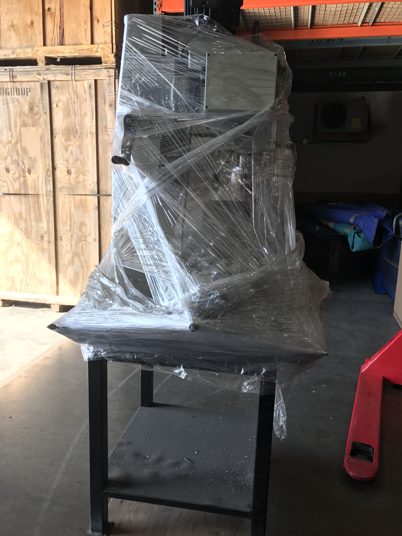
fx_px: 434
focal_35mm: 28
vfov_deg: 63.4
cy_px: 268
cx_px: 201
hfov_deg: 49.7
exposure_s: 1/120
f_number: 1.8
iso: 32
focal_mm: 3.99
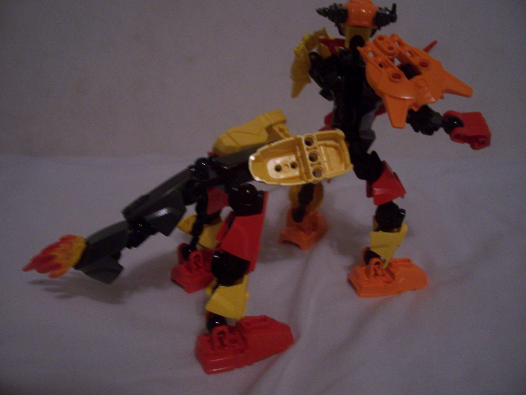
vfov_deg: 41.8
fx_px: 517
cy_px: 198
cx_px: 263
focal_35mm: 34
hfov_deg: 53.9
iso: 160
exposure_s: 1/8
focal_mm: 5.6
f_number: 2.7
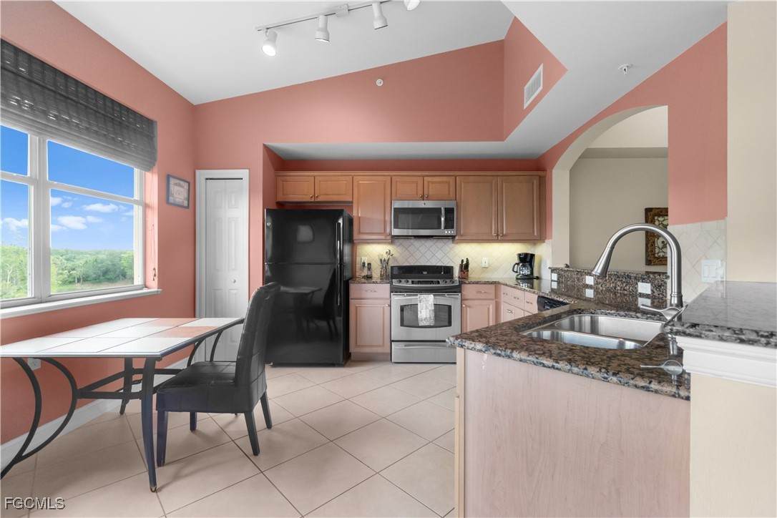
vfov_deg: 77.3
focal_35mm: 15
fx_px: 324
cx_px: 388
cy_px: 259
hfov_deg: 100.4
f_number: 4.5
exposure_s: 1/80
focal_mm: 10
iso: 1250
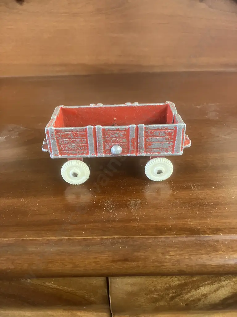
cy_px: 158
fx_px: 256
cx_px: 118
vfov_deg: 63.4
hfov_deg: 49.7
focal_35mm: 28
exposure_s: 1/25
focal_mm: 3.99
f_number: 1.8
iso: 400
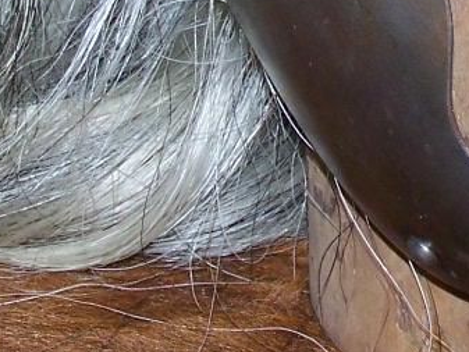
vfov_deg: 4.9
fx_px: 4120
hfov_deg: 6.5
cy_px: -166
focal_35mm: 304
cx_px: 587
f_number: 3.2
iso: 80
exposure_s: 1/80
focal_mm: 10.7
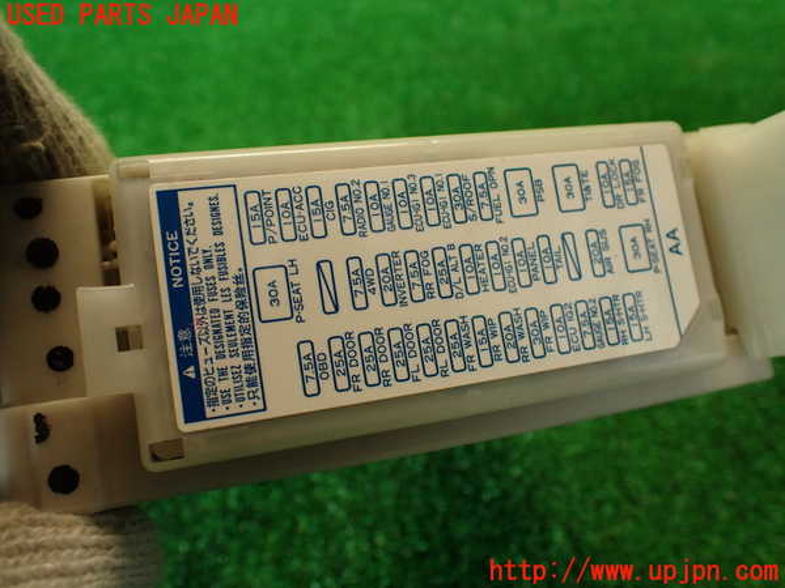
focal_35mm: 30
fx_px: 680
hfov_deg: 60.0
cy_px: 294
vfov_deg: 46.8
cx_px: 392
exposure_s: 1/50
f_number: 2.3
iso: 200
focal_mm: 5.4
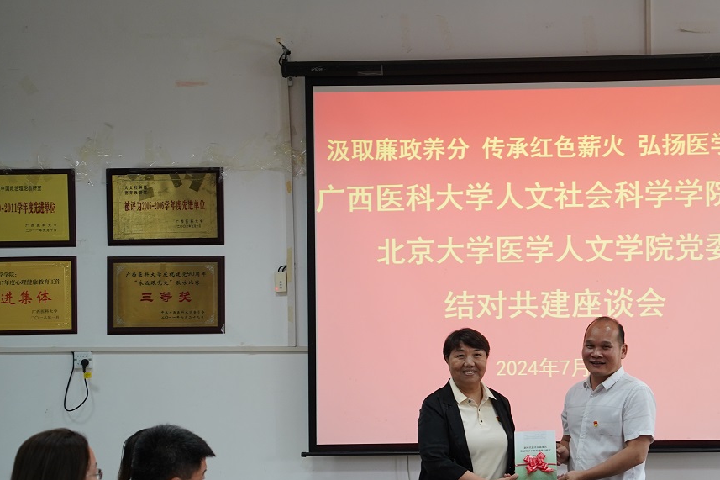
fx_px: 1680
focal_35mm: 84
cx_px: 533
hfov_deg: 24.0
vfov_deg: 16.2
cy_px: 325
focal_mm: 48
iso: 800
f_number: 3.5
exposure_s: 1/80
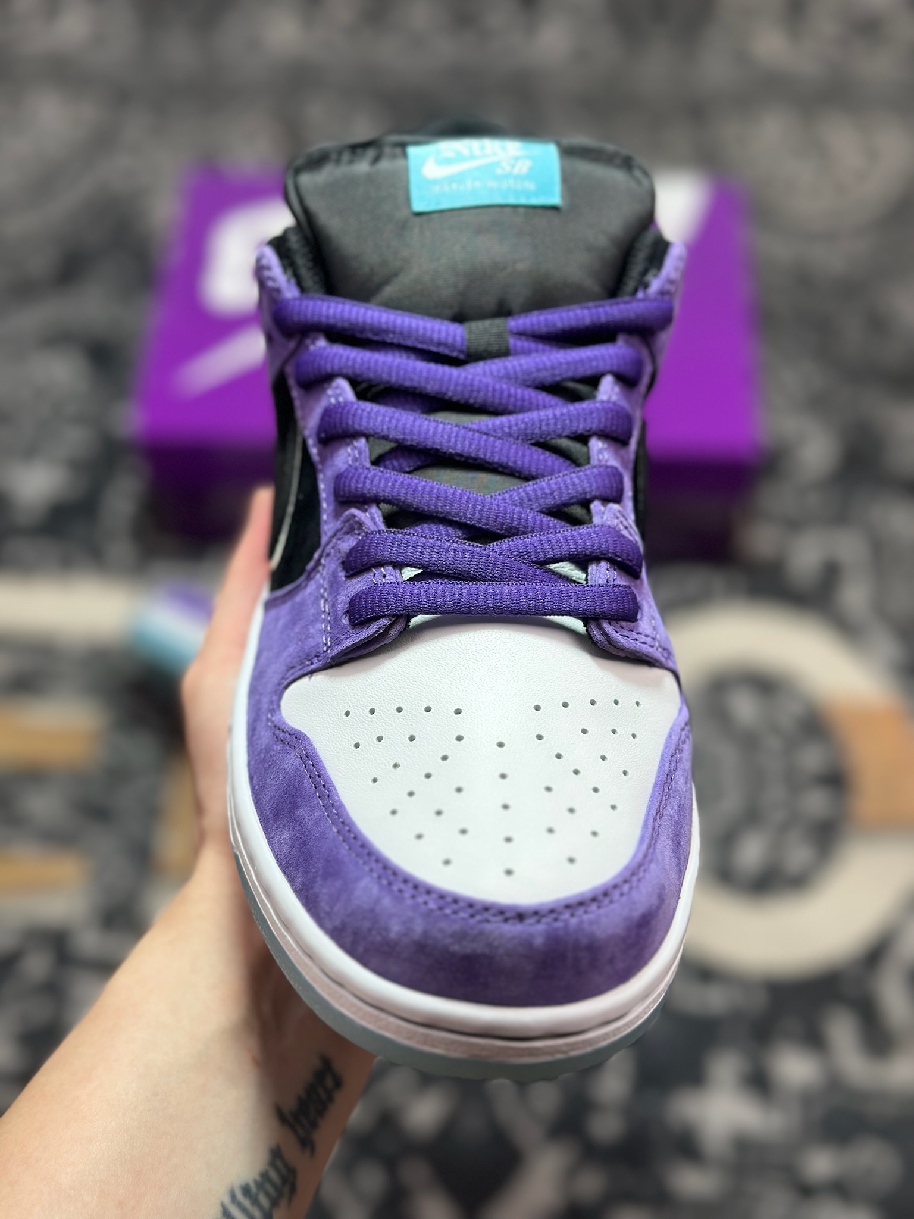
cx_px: 457
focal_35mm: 48
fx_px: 1690
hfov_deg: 30.3
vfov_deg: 39.7
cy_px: 610
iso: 80
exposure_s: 1/604
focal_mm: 6.86
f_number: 1.78
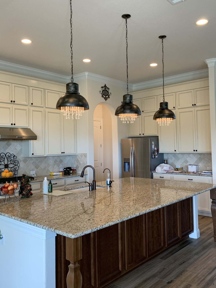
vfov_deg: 58.3
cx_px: 109
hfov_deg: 45.4
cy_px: 140
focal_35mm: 31
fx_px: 258
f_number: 1.8
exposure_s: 1/60
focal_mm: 4.25
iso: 100
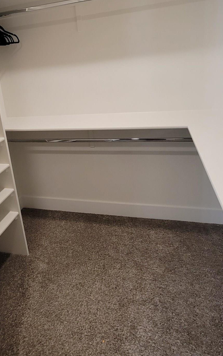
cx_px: 83
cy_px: 122
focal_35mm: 23
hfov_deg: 52.4
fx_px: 224
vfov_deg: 75.0
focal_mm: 2.2
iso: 320
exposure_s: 1/60
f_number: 2.2
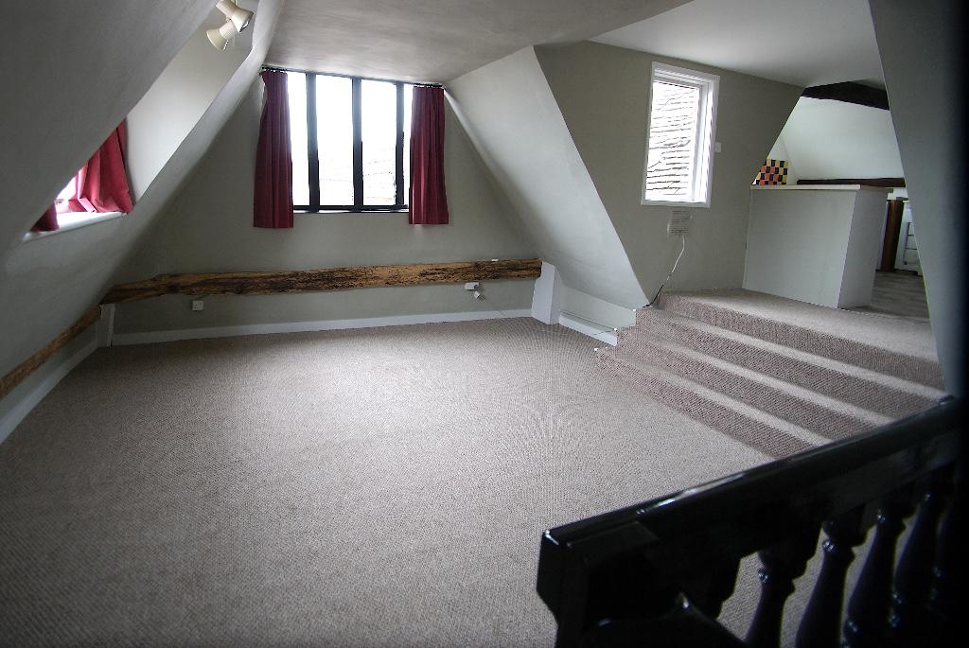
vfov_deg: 77.5
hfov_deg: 100.3
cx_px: 484
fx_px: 404
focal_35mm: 15
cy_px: 324
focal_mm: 10
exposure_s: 1/30
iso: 100
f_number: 3.5
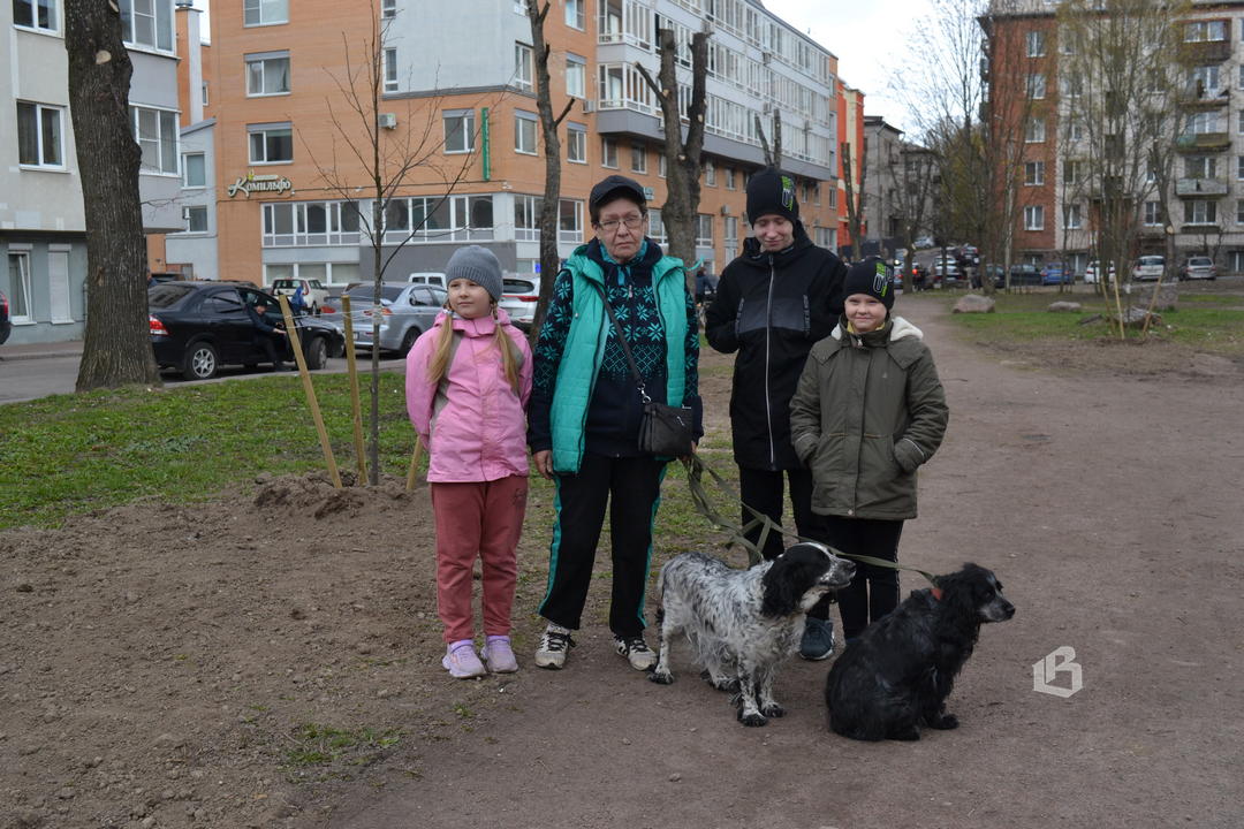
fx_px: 1296
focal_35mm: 38
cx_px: 622
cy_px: 414
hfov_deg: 51.3
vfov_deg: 35.5
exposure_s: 1/125
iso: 160
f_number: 5.6
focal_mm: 25
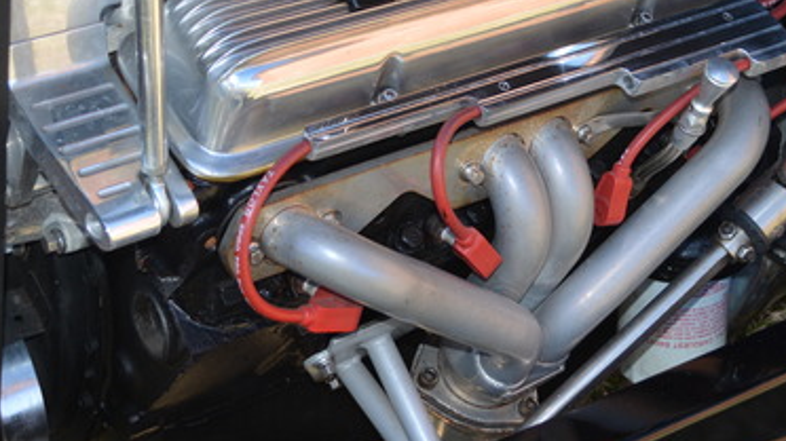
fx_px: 1688
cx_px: 437
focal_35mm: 81
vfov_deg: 14.7
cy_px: -5
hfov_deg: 26.2
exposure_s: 1/200
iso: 110
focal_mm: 24
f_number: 4
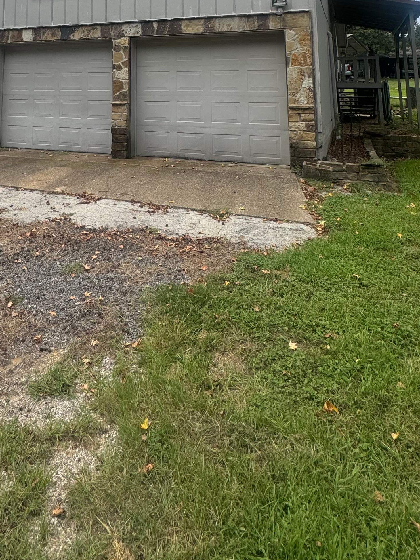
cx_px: 144
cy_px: 24
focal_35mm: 29
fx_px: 469
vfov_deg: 51.7
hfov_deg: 47.5
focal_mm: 2.22
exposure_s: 1/1748
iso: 50
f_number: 2.2
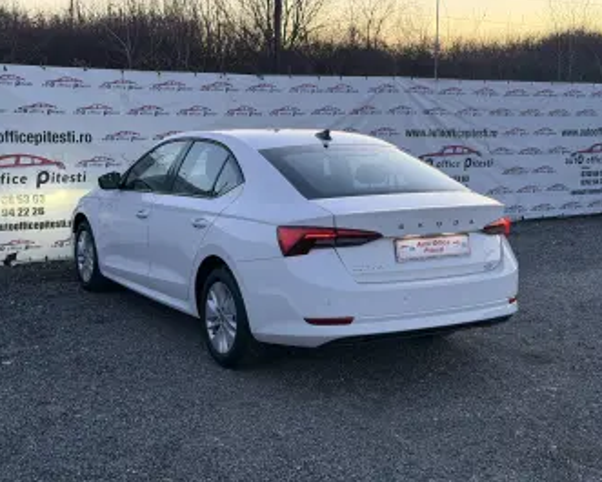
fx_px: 909
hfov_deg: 36.6
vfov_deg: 29.7
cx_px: 309
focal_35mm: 51
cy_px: 238
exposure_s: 1/115
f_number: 1.78
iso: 160
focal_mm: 6.76
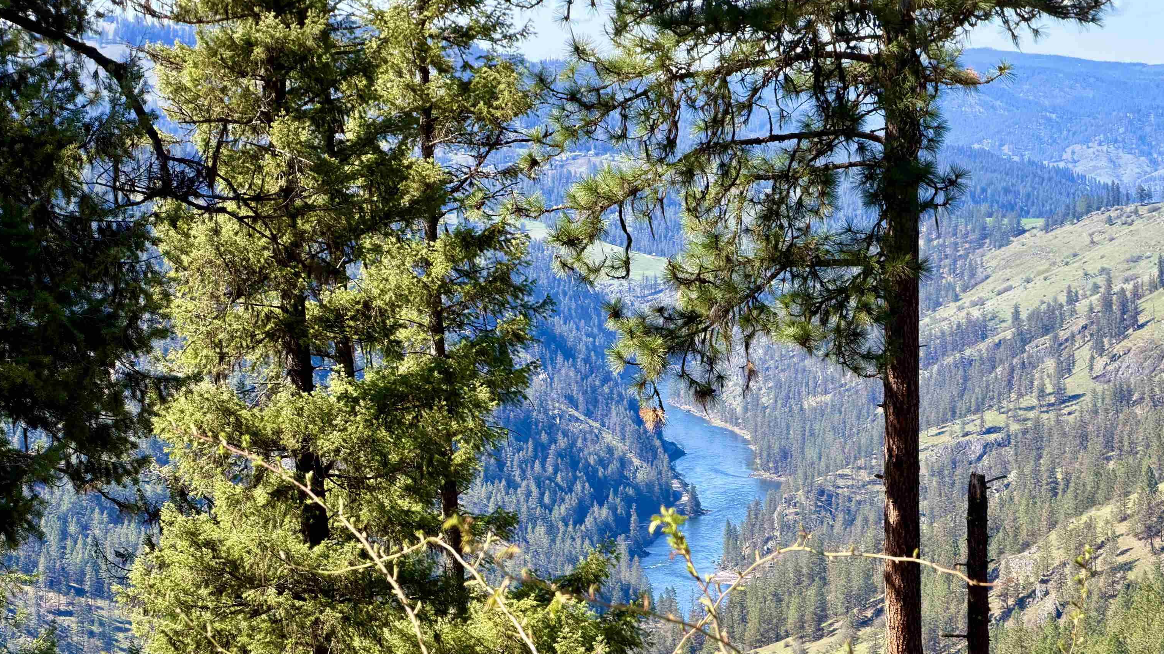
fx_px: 3395
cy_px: 418
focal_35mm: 110
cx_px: 585
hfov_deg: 19.5
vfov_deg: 11.0
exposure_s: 1/368
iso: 50
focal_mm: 16.89
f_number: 2.8
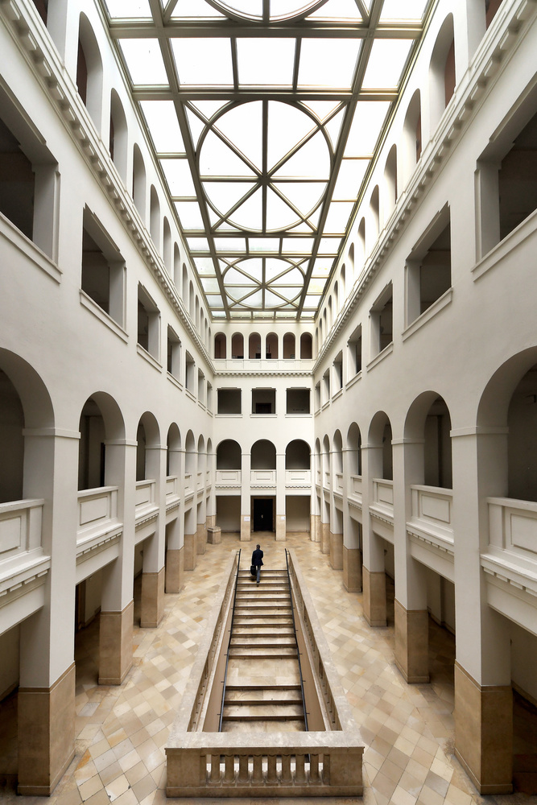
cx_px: 268
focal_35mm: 12
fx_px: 268
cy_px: 402
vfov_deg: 112.6
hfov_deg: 90.0
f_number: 5
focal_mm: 8
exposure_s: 1/100
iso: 400
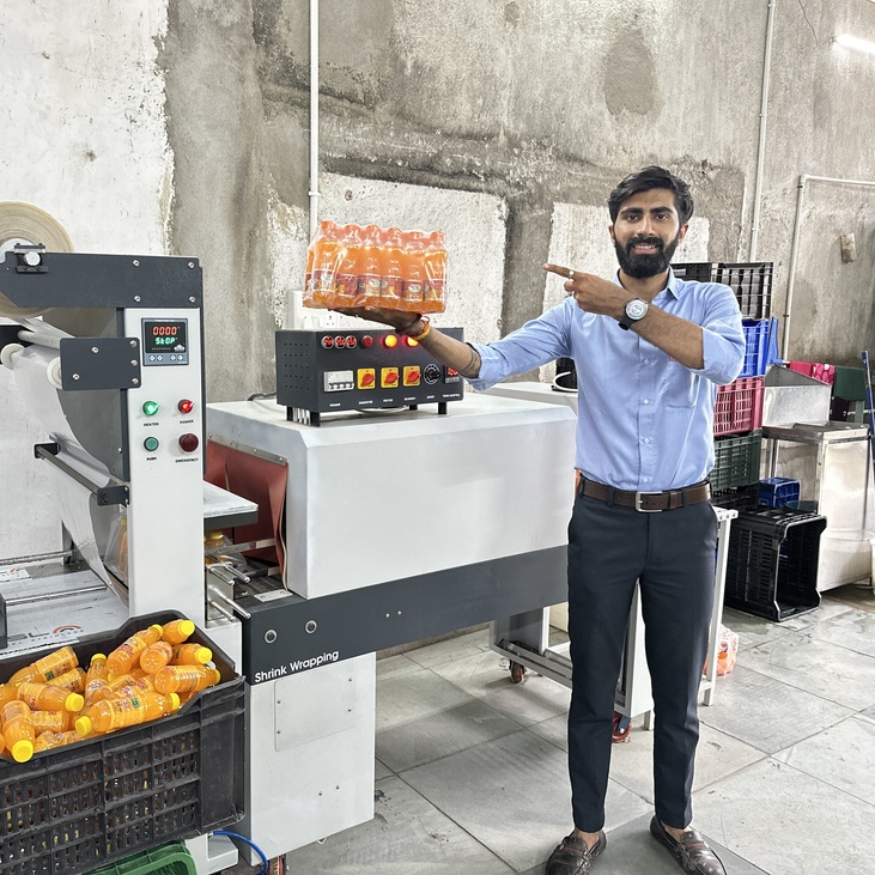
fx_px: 829
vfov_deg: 55.6
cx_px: 339
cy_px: 427
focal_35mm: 29
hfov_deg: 55.1
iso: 320
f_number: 1.78
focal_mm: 6.86
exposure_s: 1/60
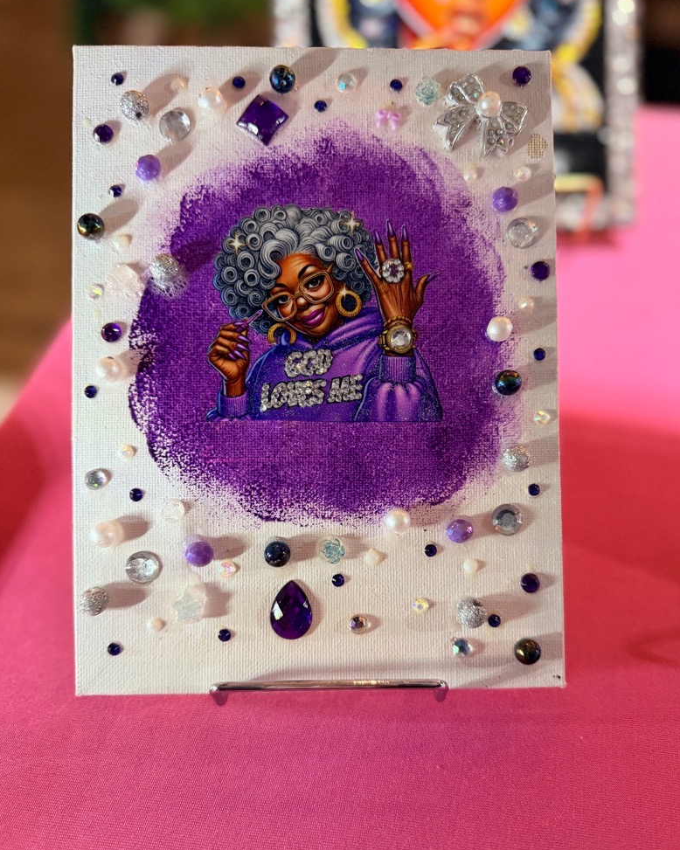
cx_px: 350
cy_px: 446
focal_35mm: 26
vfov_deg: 66.0
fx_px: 654
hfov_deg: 54.9
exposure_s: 1/60
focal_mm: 6.76
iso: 640
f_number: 1.78
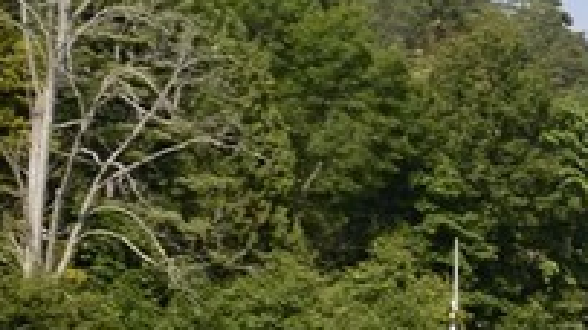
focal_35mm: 198
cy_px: 596
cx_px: 2059
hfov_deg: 8.2
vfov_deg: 6.0
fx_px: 3086
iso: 200
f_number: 9
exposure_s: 1/320
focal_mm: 24
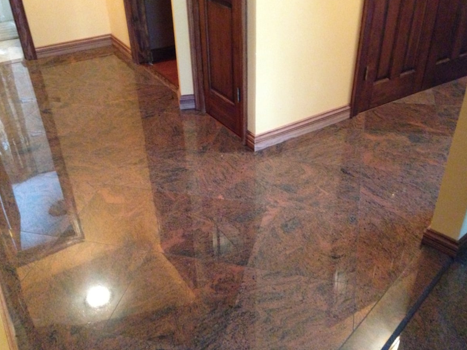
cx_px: 226
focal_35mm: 37
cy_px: 185
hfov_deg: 50.1
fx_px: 499
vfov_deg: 38.7
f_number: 2.4
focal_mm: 4.13
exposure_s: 1/15
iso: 640
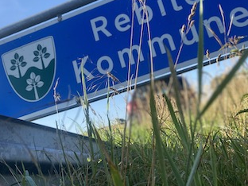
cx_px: 129
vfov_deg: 36.6
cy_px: 72
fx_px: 279
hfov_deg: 47.9
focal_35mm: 39
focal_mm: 4.25
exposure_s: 1/1232
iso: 32
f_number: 1.8
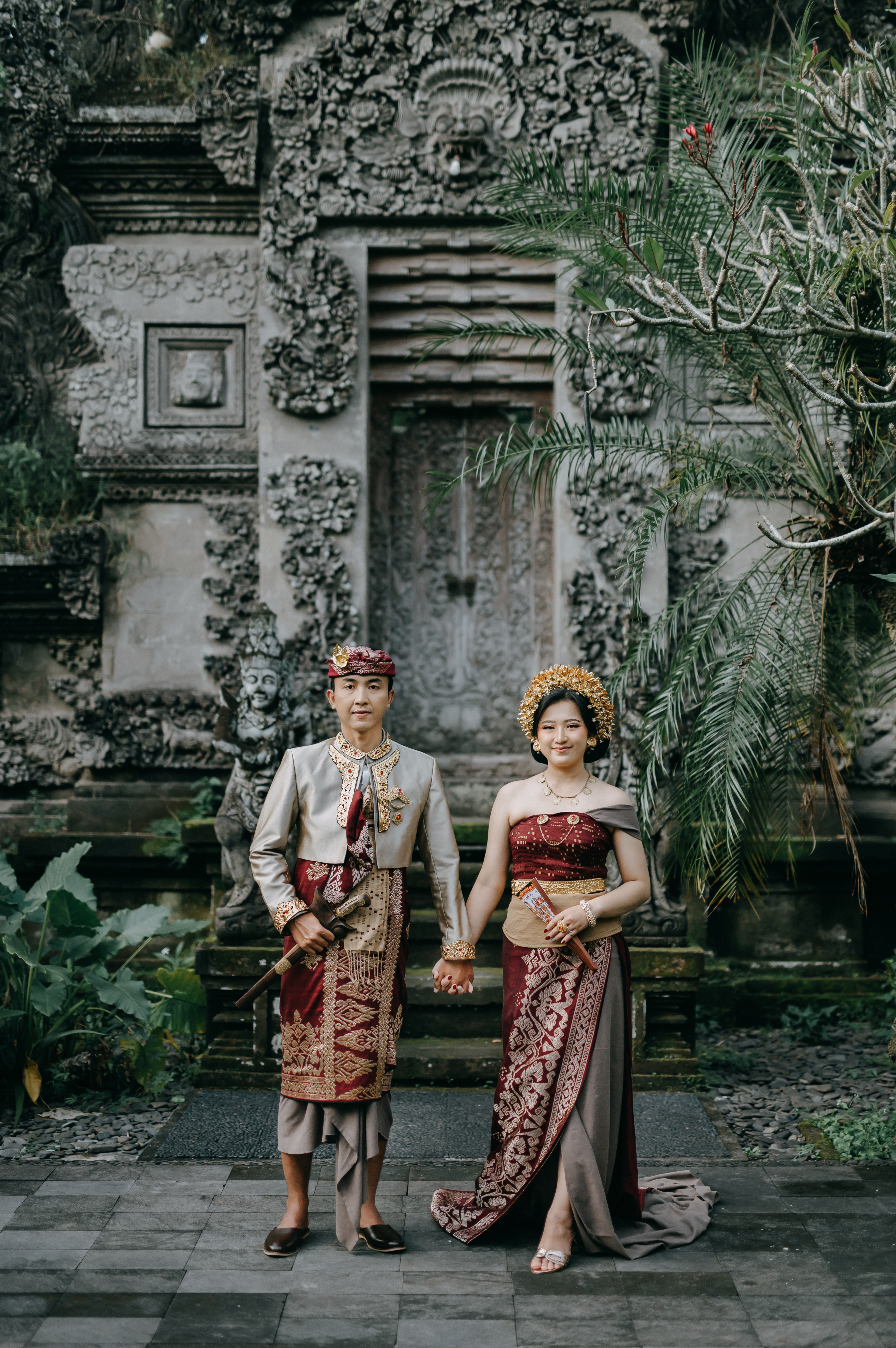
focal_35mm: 50
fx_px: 1869
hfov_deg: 27.0
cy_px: 674
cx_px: 448
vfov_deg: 39.6
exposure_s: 1/3200
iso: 800
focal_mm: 50
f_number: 1.4
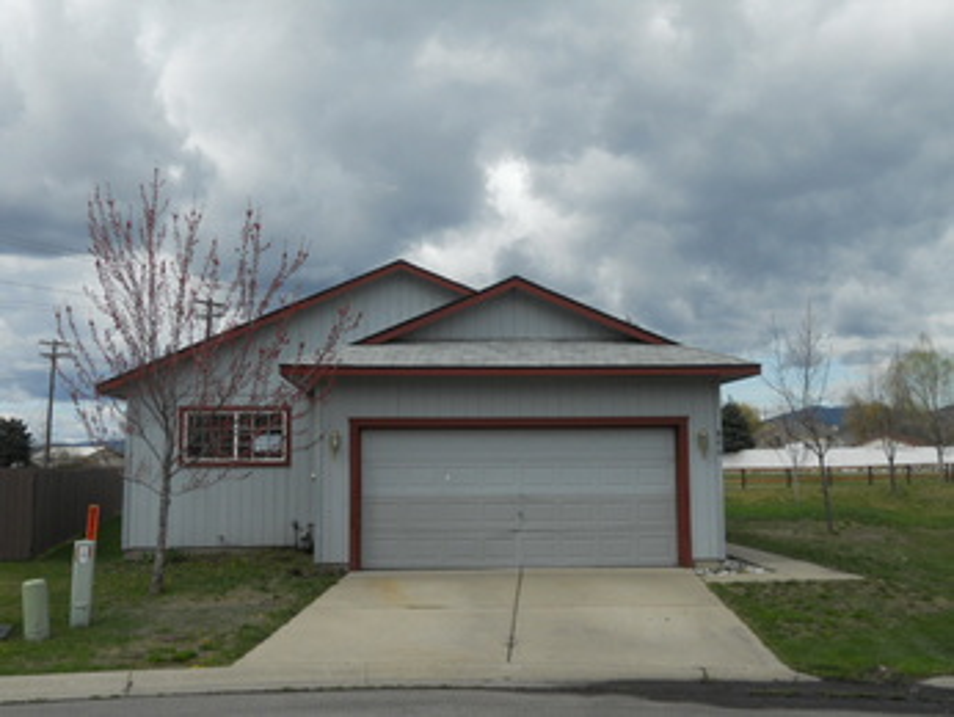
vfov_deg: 37.8
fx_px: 1048
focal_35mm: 38
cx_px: 477
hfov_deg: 48.9
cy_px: 358
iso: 80
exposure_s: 1/800
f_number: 3.9
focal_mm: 6.9
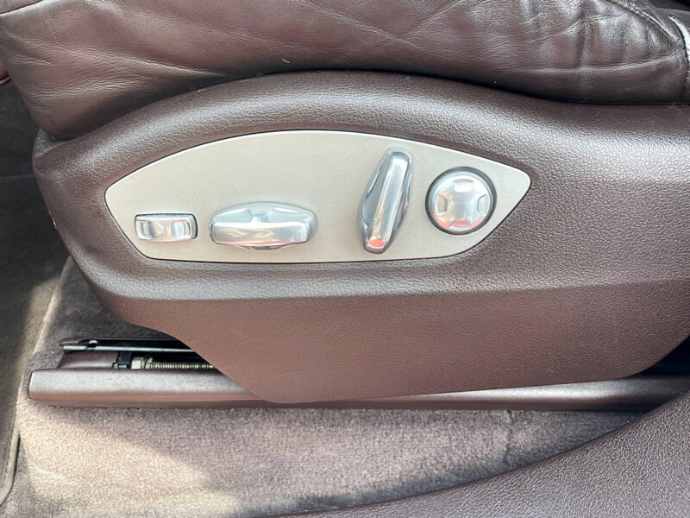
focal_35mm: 26
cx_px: 345
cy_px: 259
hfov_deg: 67.3
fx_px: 518
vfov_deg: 53.1
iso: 80
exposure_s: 1/121
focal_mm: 4.2
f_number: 1.6
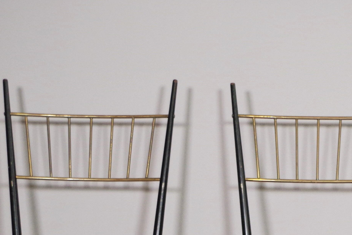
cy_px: 329
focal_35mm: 113
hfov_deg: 17.9
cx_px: 297
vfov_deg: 11.7
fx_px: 1105
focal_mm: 24.38
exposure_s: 1/60
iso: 800
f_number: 4
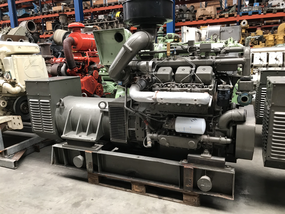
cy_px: 107
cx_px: 142
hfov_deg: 63.4
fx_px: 231
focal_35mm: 28
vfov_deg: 49.7
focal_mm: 3.99
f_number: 1.8
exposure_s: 1/17
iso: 40
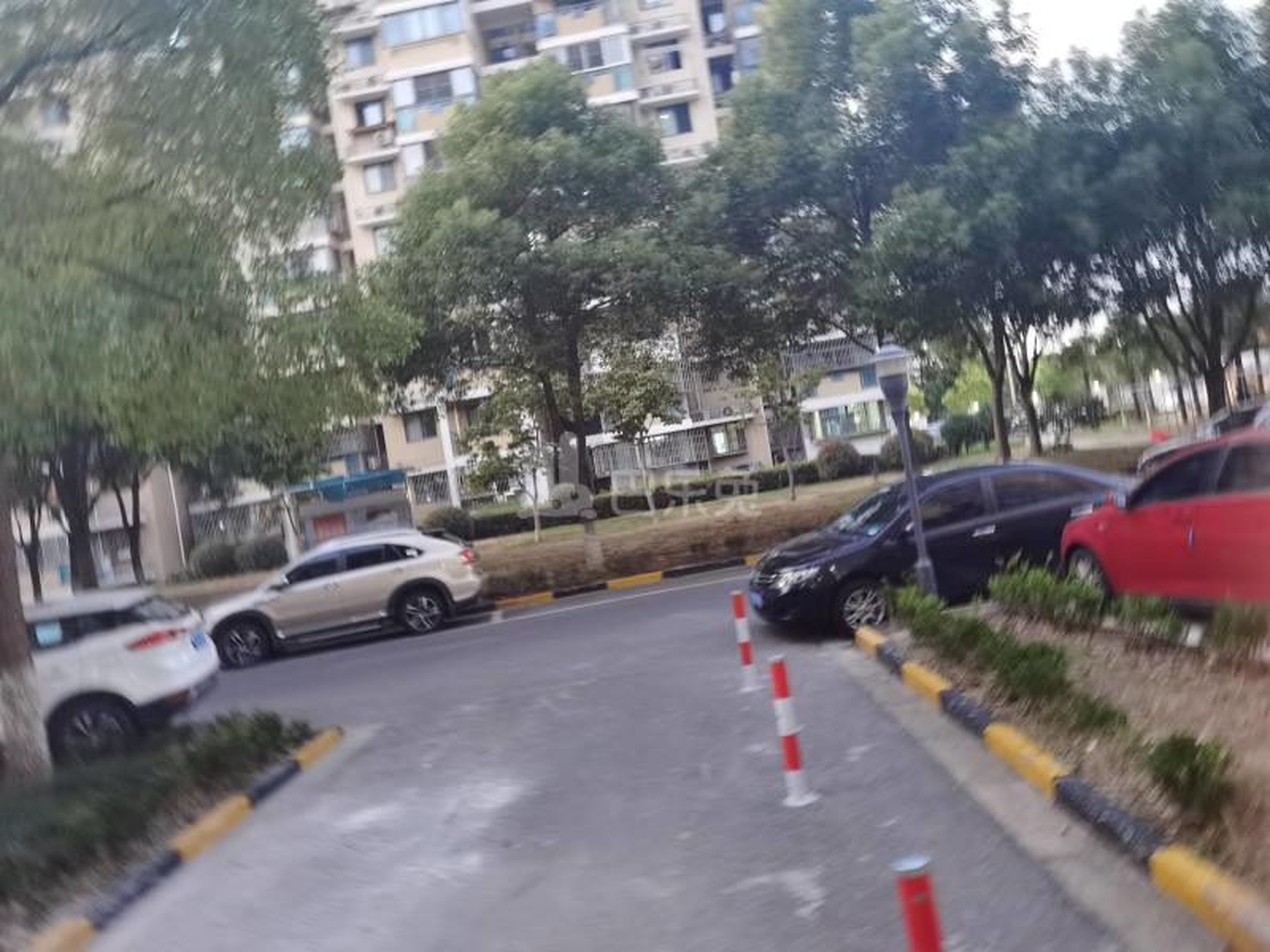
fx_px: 991
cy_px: 476
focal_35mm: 27
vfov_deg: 51.4
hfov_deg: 65.3
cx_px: 635
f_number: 1.9
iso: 1000
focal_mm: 6.71
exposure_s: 1/20
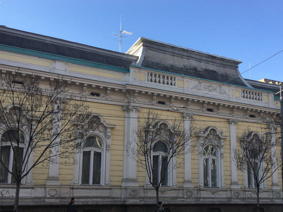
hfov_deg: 46.7
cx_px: 157
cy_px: 137
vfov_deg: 35.7
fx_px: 327
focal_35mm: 40
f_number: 2.2
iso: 25
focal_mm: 4.15
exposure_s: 1/635
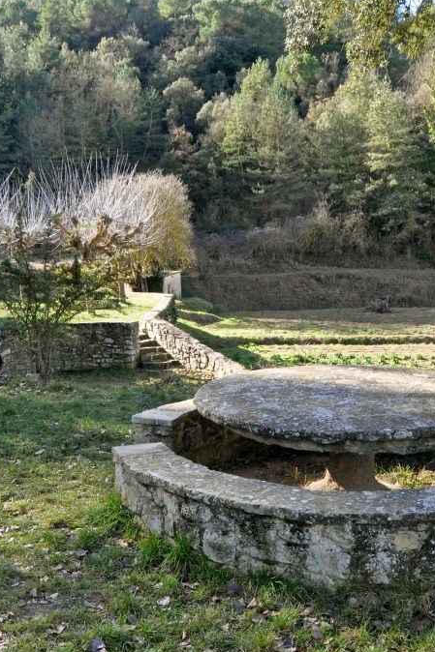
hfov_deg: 32.6
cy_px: 326
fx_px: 743
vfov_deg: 47.4
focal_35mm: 41
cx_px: 221
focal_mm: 18
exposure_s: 1/250
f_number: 8
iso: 1000
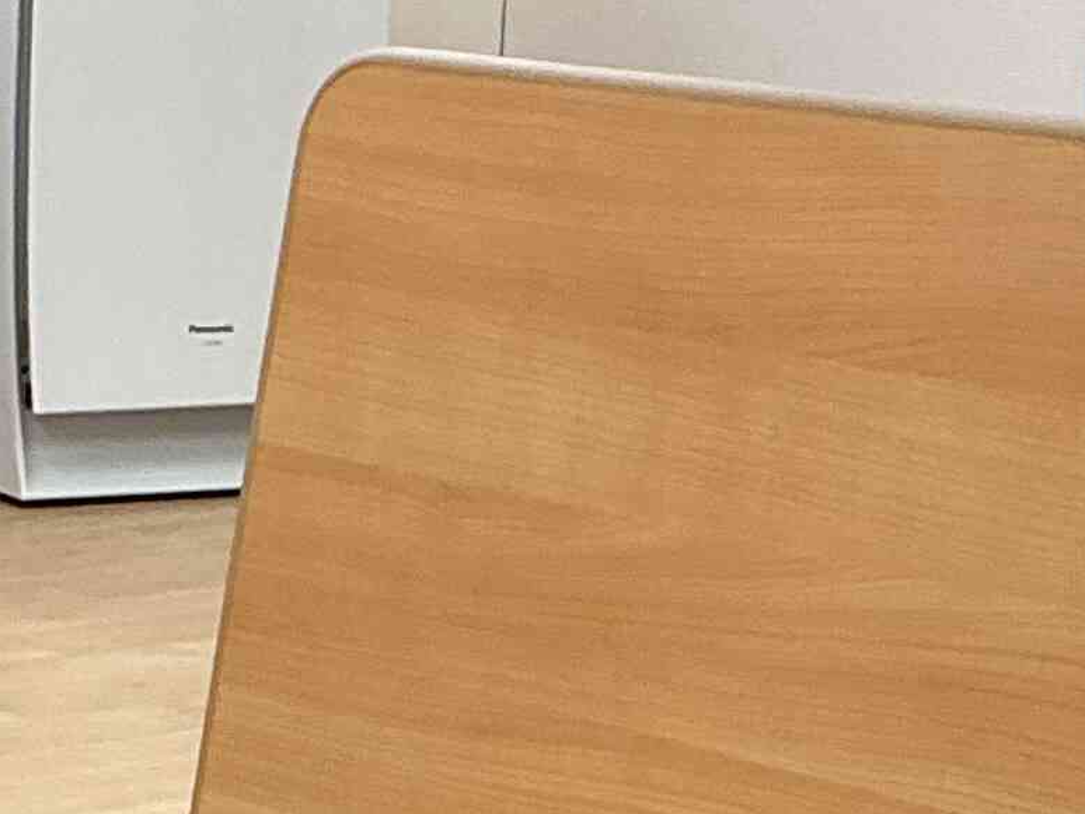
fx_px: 4734
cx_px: -91
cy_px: 660
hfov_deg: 12.8
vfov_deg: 9.8
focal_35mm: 151
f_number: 1.8
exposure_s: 1/100
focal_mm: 3
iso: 40
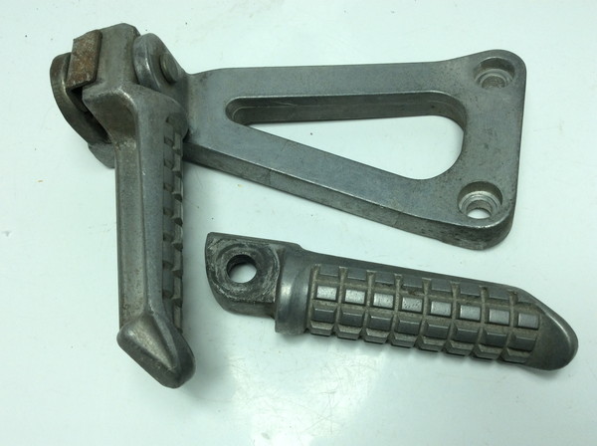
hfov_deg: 56.9
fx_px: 551
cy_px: 223
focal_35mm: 32
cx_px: 298
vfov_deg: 44.0
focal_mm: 3.3
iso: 32
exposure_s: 1/406
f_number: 2.4
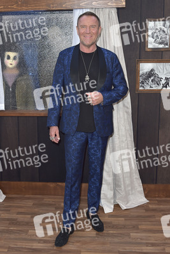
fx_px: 226
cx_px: 85
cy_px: 127
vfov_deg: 58.7
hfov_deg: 41.1
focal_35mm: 32
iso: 400
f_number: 6.3
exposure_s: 1/250
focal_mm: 32
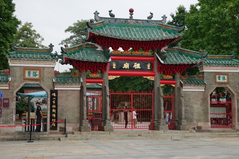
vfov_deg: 24.2
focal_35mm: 56
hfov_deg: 35.6
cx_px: 120
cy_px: 80
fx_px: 372
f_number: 3.5
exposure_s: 1/60
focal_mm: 20.49
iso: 100
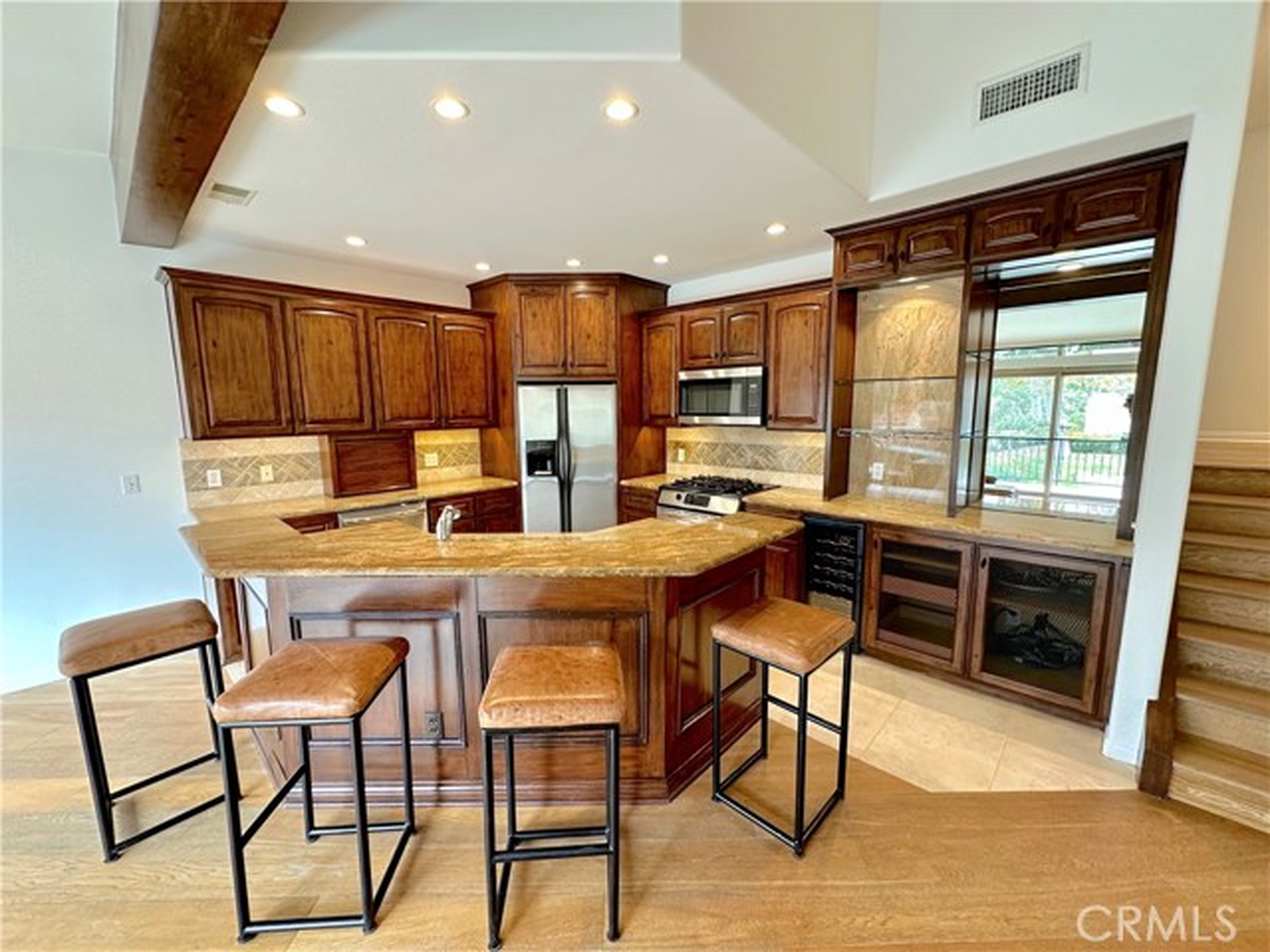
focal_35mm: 14
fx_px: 514
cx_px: 635
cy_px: 476
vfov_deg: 85.7
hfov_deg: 102.1
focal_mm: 2.22
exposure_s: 1/60
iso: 200
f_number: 2.2
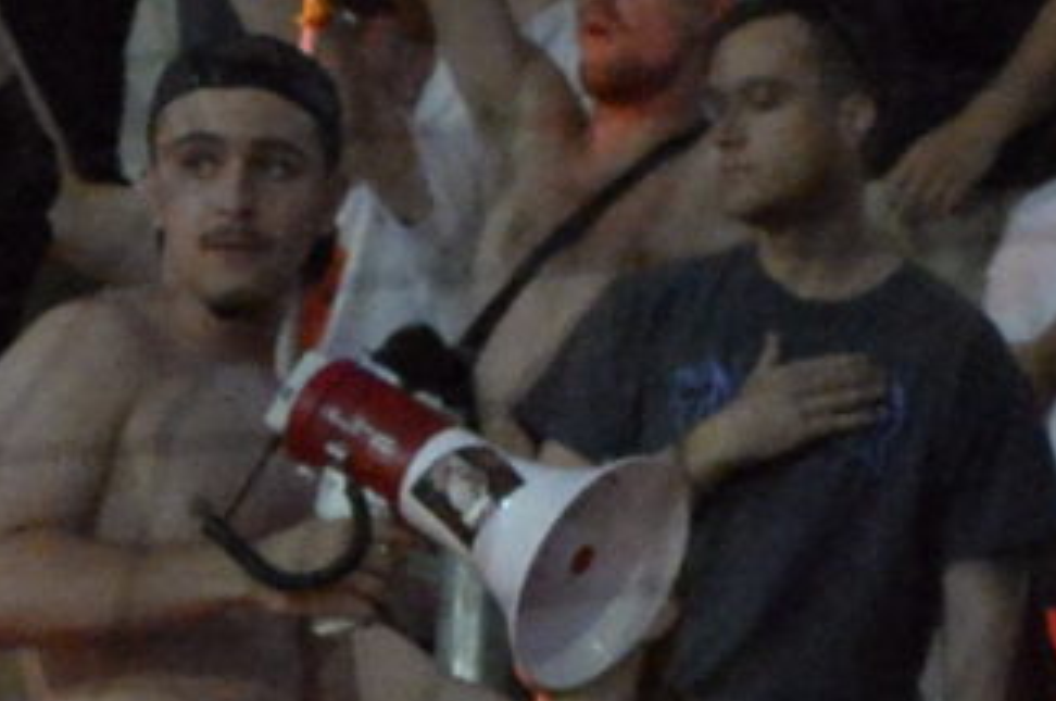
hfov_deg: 3.7
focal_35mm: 553
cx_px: -114
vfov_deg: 2.5
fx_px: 16197
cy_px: 1153
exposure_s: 1/640
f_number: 5.6
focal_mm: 70
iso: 12800
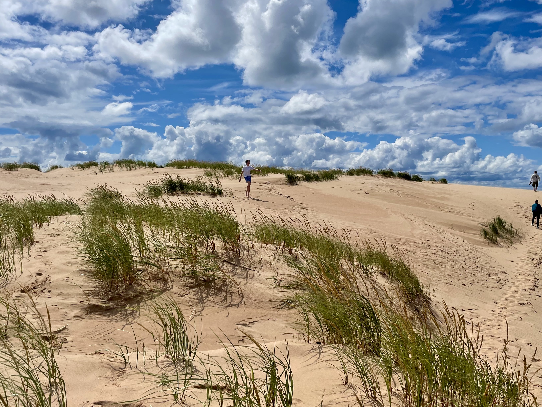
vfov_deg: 44.0
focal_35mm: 32
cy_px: 170
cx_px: 279
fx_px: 501
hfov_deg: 56.8
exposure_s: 1/13333
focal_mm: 4.2
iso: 32
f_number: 1.6
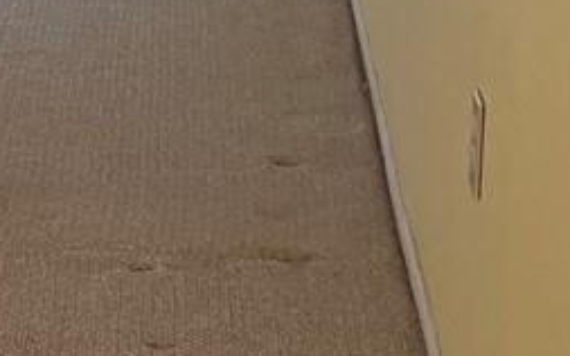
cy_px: -11
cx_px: -171
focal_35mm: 174
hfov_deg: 11.7
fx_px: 2702
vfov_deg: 7.5
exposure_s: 1/120
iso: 80
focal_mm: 5.7
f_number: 1.5
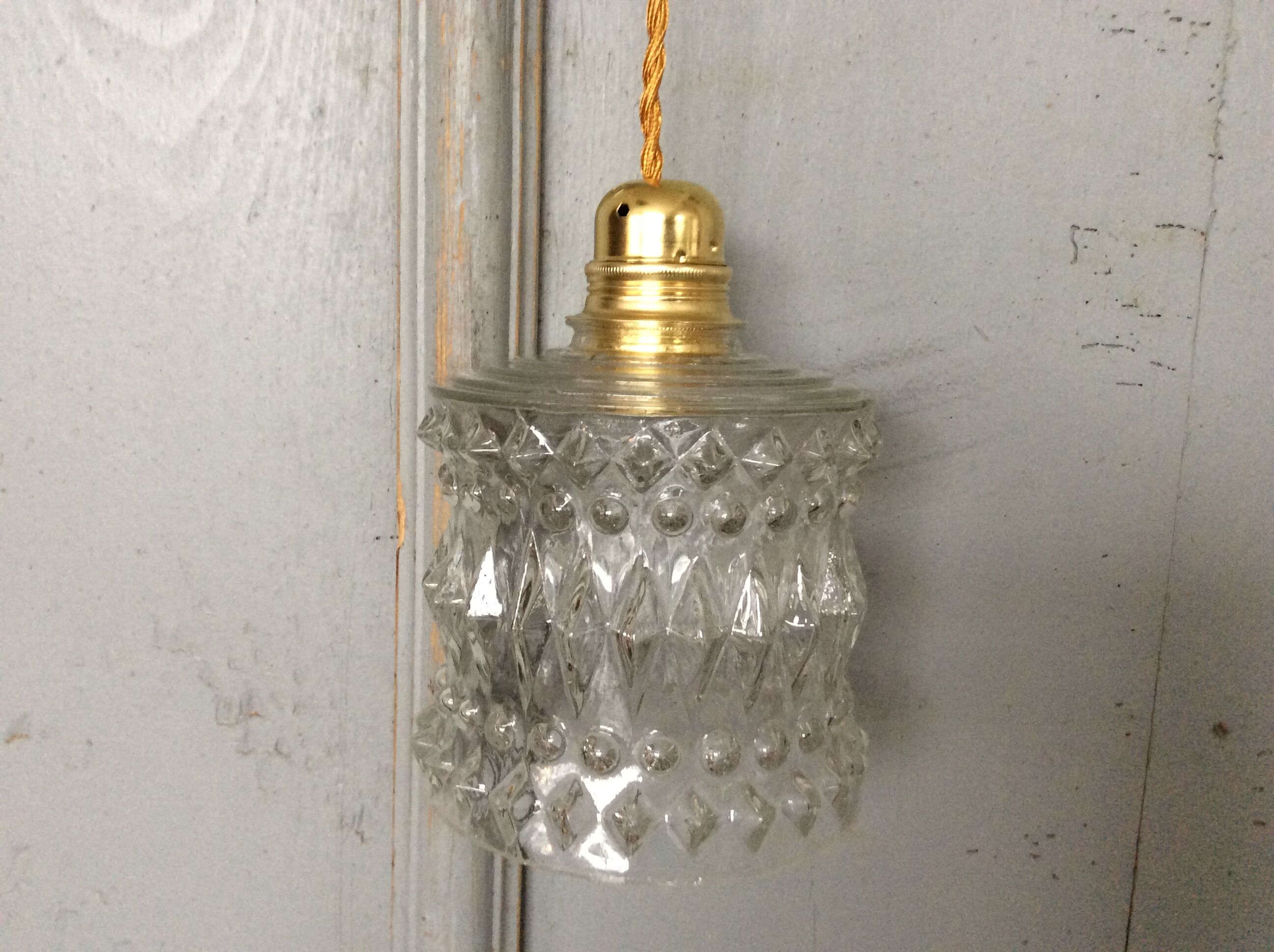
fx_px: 1176
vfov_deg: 44.1
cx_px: 637
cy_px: 476
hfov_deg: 56.9
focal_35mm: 32
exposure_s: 1/25
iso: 125
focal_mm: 3.3
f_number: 2.4
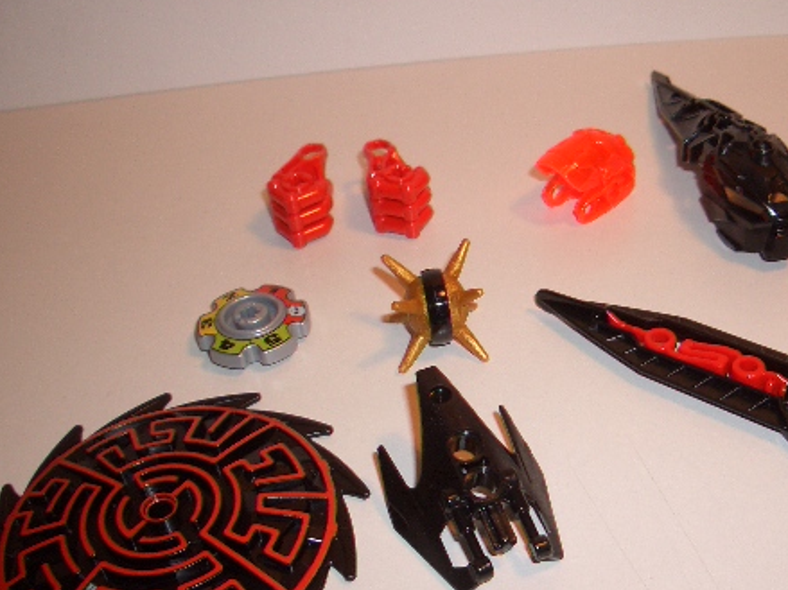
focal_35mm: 51
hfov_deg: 37.3
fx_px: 1161
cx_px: 485
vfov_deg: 28.3
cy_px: 403
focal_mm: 5.8
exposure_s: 1/60
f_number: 2.6
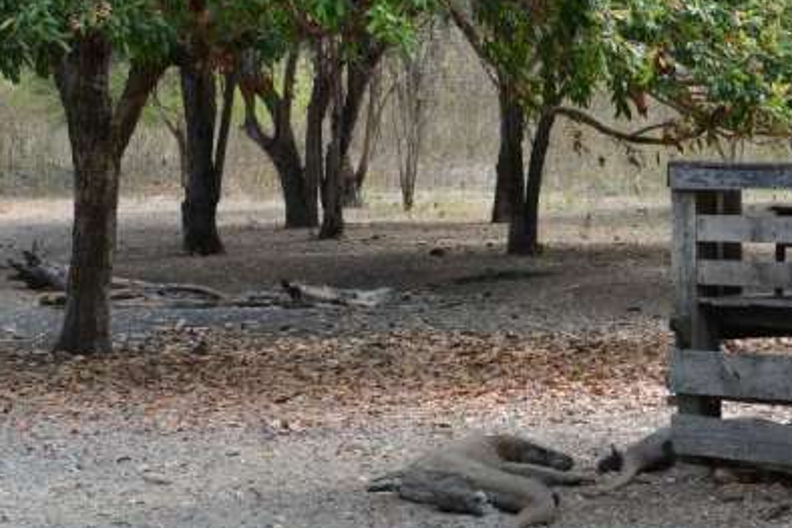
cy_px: 450
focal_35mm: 142
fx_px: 3125
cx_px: 434
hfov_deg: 14.4
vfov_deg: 9.6
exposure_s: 1/200
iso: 250
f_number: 7.1
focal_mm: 70
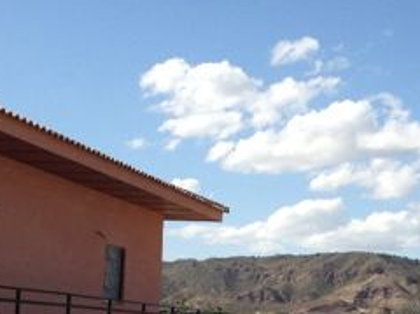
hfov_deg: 19.0
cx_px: 325
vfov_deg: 14.2
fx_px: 1247
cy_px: 286
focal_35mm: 103
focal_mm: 4.28
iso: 50
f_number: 2.4
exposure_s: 1/1972
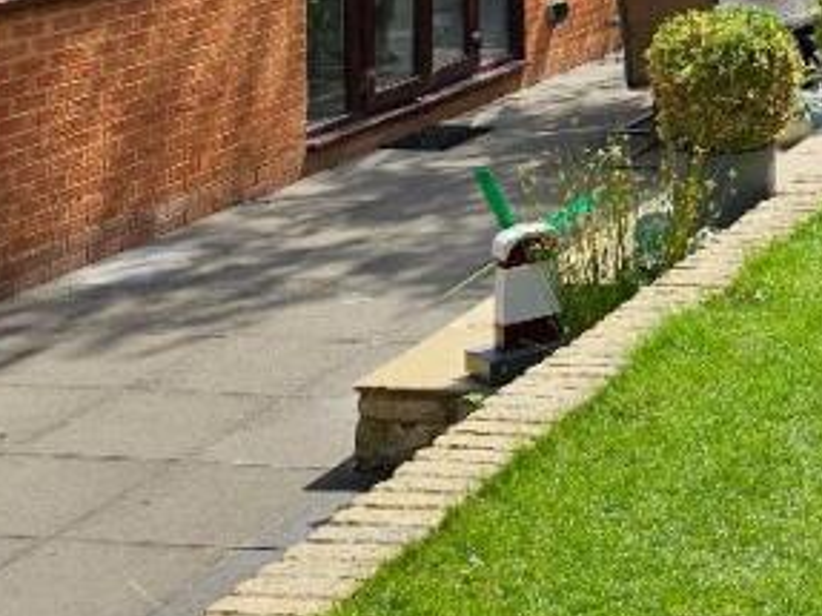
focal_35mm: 82
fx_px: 1946
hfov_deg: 21.0
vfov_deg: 16.9
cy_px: -201
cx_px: 1154
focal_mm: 6.3
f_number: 1.7
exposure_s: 1/508
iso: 10
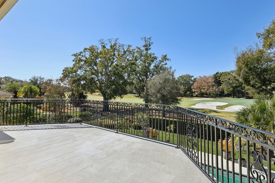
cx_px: 154
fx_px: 137
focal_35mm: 18
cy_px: 90
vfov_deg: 67.4
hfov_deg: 89.6
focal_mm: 14
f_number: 8
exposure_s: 1/1000
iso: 400
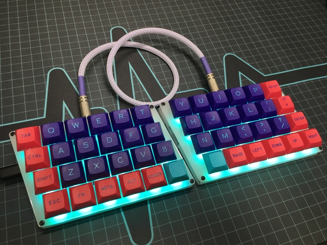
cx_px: 164
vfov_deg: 48.2
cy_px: 122
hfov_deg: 61.7
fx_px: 274
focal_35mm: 29
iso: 64
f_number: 2.2
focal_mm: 4.15
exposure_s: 1/30
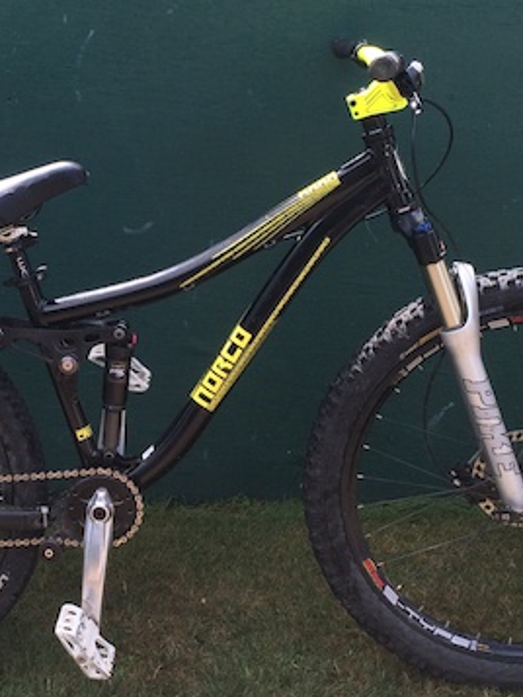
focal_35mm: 65
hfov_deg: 22.5
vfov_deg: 29.8
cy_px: 357
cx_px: 178
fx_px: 1309
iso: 32
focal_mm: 4.15
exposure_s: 1/586
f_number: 2.2
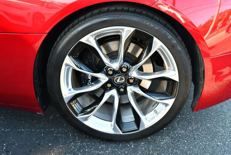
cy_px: 78
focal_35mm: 44
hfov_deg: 44.5
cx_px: 116
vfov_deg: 30.6
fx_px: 283
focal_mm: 22
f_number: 4
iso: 400
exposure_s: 1/250
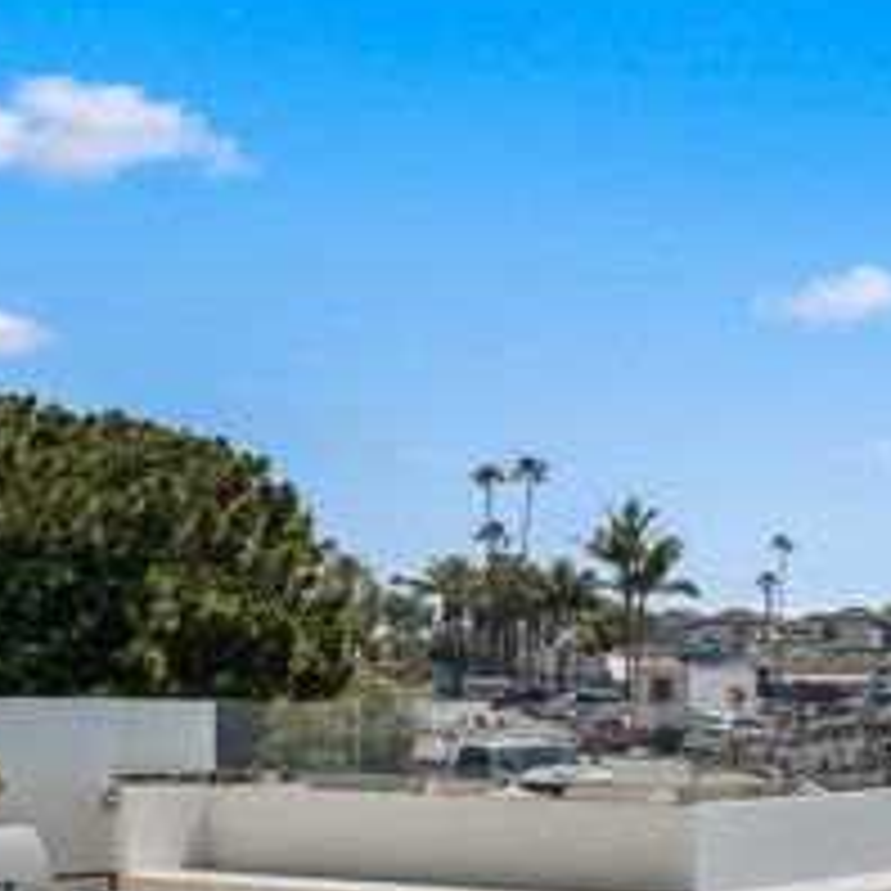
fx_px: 2155
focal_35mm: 74
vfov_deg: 23.1
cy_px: 682
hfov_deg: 21.6
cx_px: 1080
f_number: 8
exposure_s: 1/640
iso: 100
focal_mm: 27
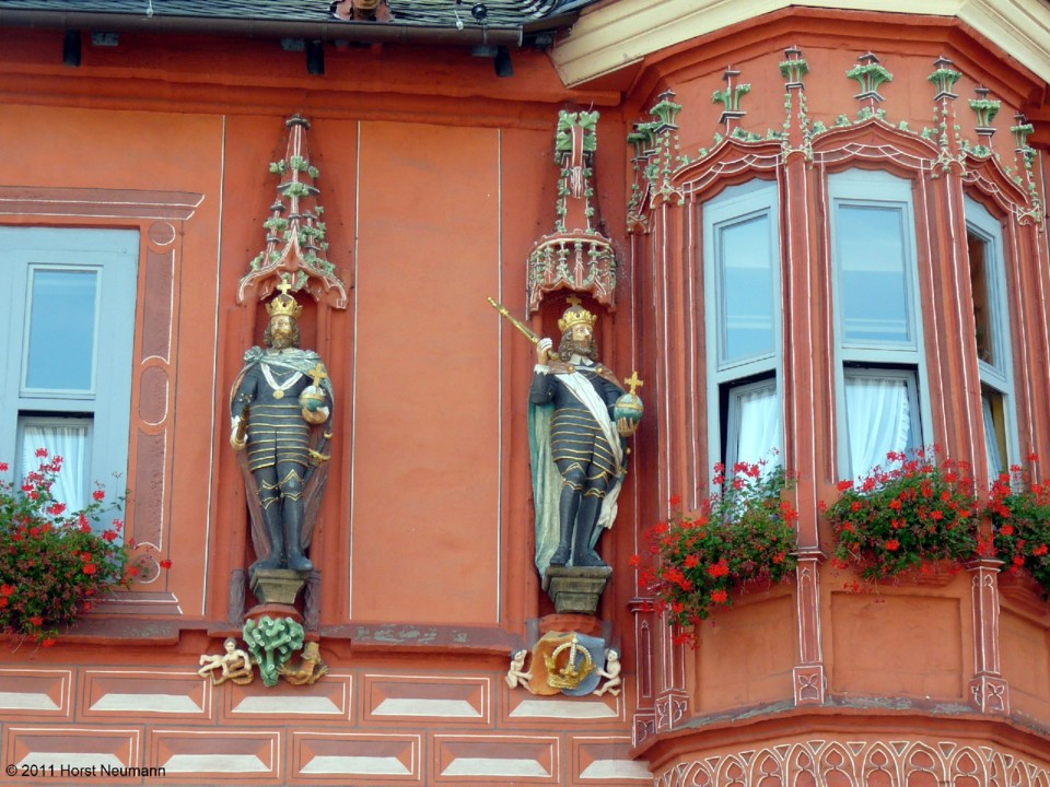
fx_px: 2700
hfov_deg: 22.0
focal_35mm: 89
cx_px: 525
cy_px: 394
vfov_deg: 16.6
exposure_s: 1/125
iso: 100
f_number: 4
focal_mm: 11.1
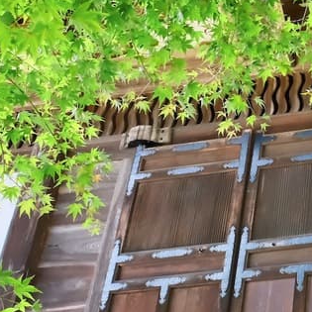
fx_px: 673
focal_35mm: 66
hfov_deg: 21.9
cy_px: 60
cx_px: 464
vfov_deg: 25.6
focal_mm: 11
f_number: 6.3
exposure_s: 1/160
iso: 1600
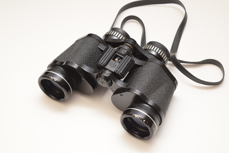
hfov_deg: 24.6
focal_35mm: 82
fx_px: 525
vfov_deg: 16.6
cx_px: 114
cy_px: 76
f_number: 5.6
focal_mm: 55
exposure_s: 1/100
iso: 800
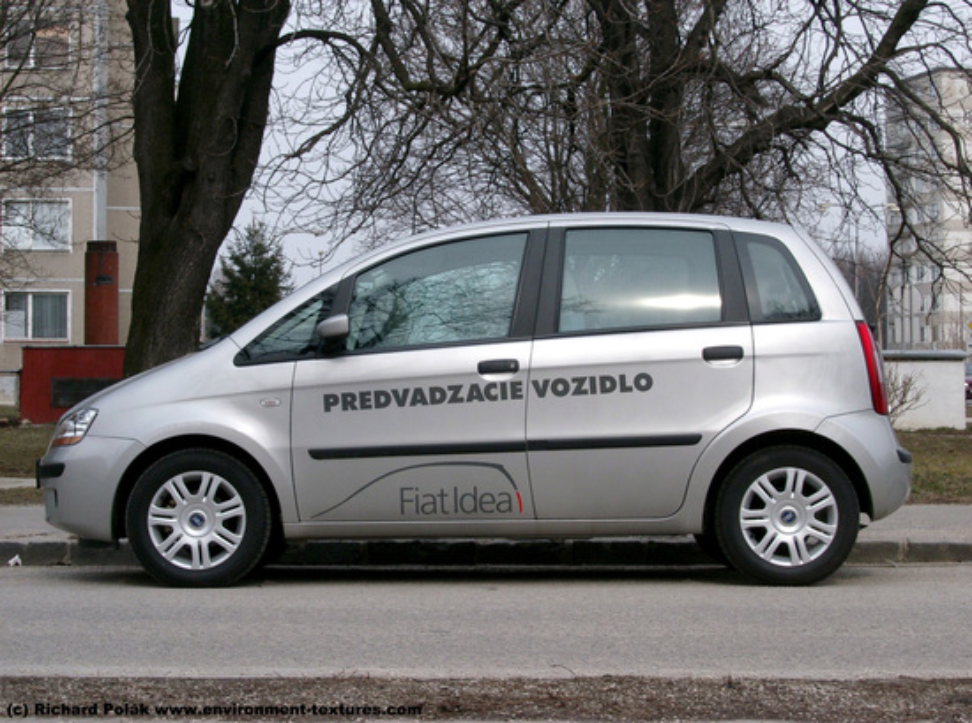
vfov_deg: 16.9
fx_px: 2435
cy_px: 362
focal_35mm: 87
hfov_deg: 22.6
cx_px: 486
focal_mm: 17.7
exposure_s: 1/320
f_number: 8
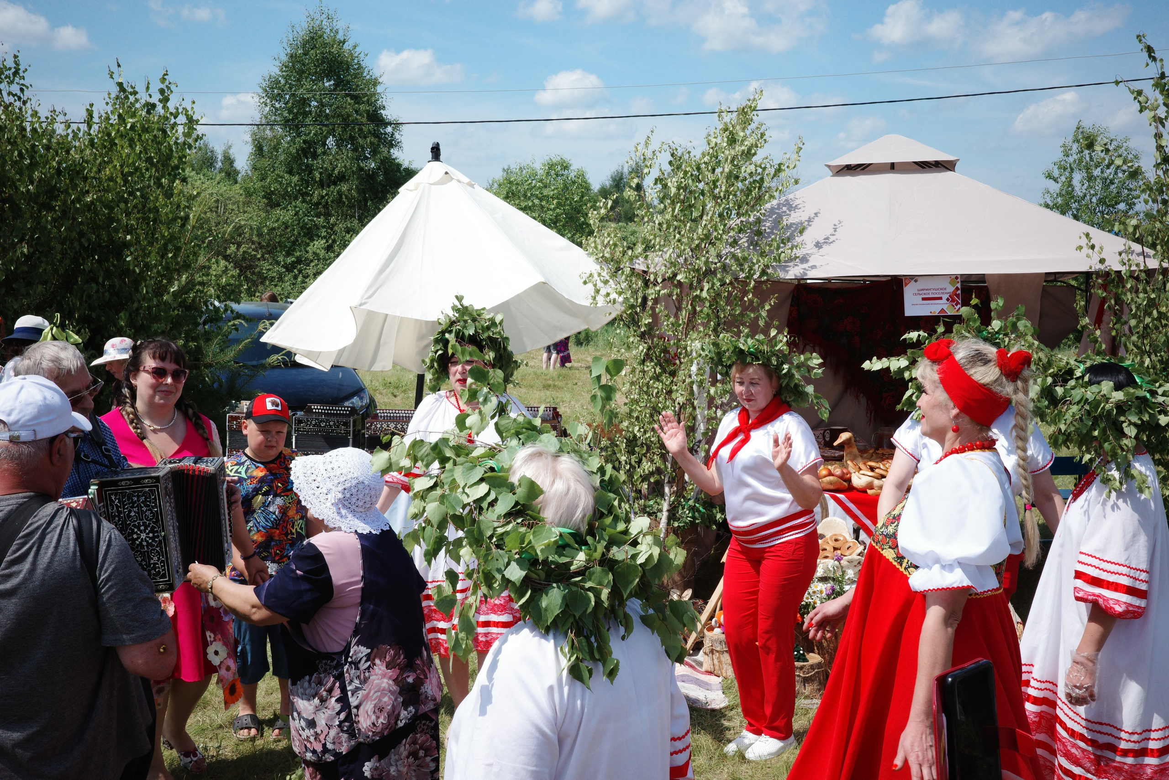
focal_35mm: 40
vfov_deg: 33.4
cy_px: 390
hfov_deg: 48.5
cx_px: 584
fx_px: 1299
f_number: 11
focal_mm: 26
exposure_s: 1/500
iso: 640
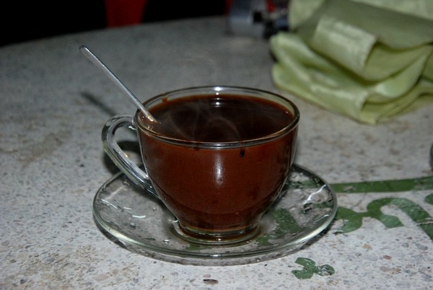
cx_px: 216
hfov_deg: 19.4
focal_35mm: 105
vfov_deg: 13.1
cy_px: 145
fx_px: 1265
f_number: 8
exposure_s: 1/60
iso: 800
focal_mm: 70
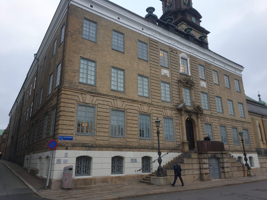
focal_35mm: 26
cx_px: 134
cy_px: 100
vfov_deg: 53.1
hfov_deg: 67.3
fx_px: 201
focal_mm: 4.3
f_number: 2.4
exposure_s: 1/190
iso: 50
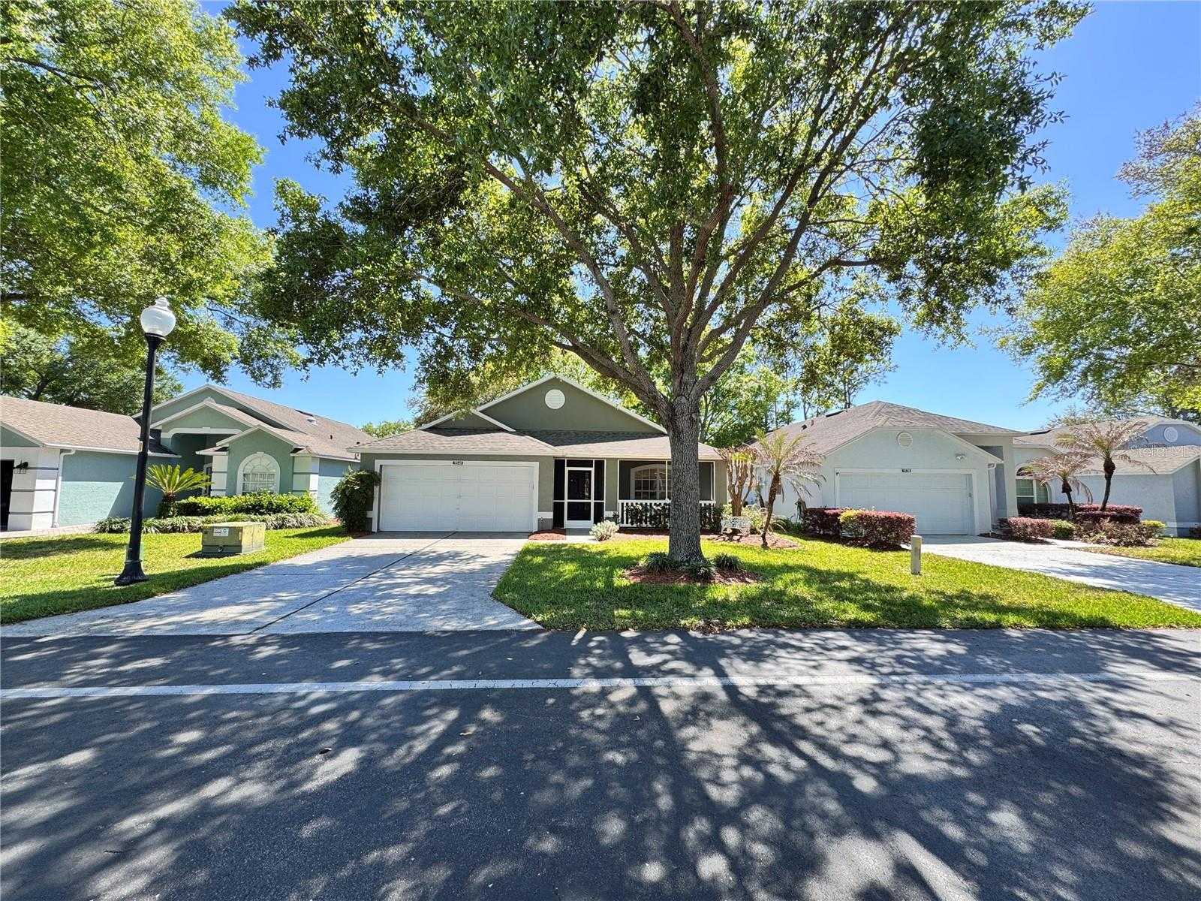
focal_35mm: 14
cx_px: 600
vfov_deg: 85.7
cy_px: 450
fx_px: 486
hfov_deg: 102.1
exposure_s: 1/320
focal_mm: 2.22
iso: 40
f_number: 2.2
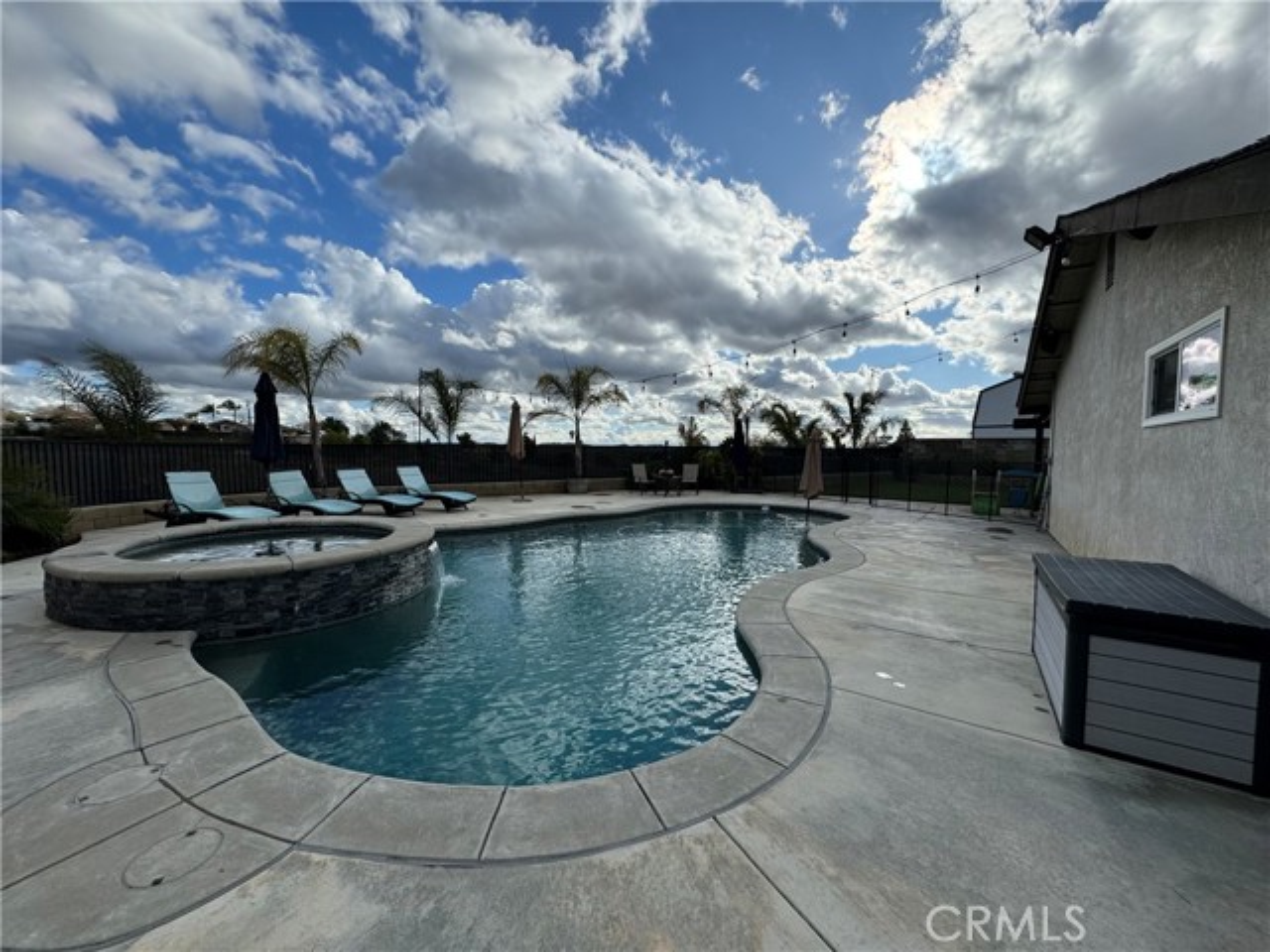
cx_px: 635
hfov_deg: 102.1
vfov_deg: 85.7
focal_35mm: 14
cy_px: 476
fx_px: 514
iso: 50
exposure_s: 1/2985
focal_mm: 2.22
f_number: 2.2
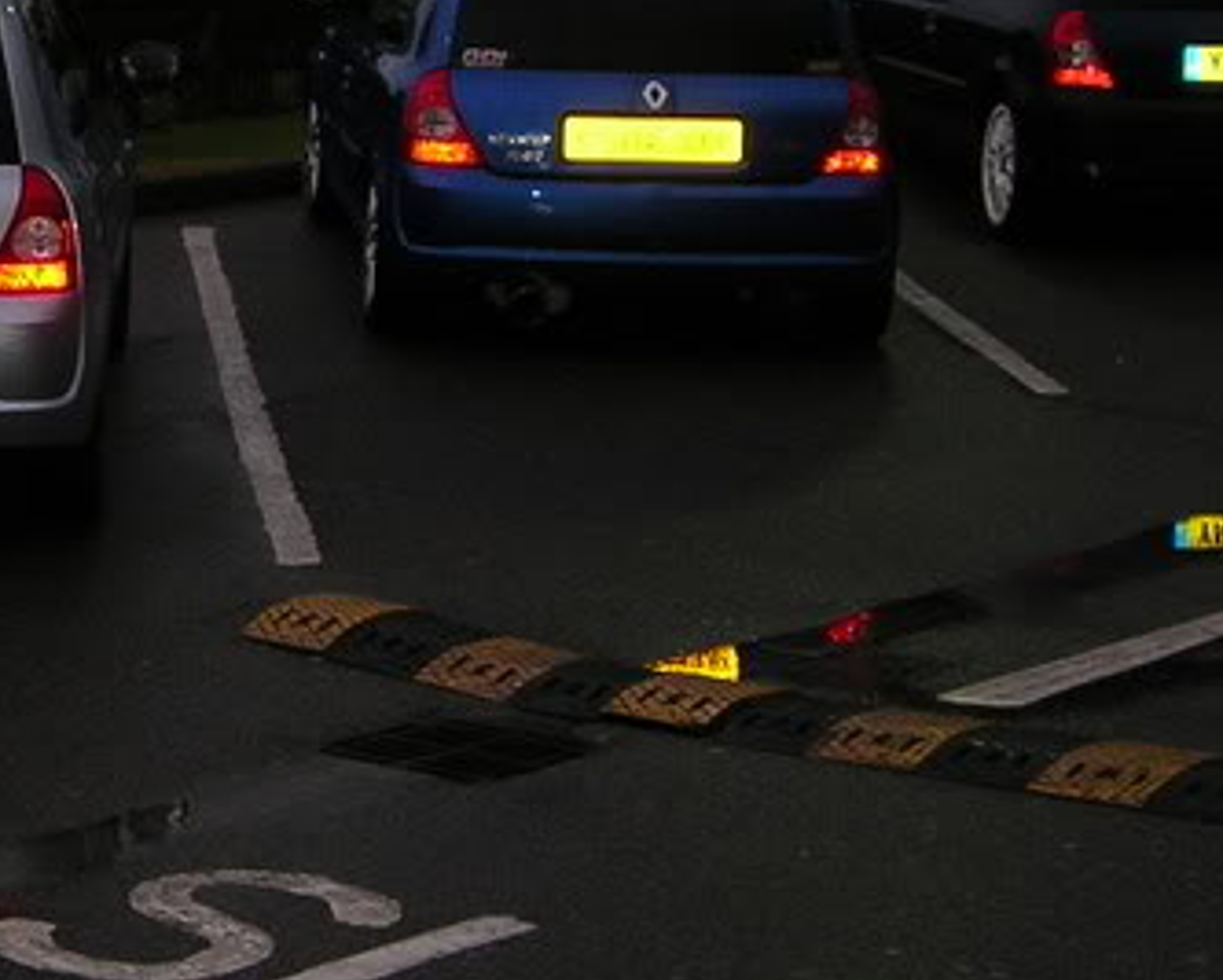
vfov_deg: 13.5
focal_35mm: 114
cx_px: -33
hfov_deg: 16.5
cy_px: 305
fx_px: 4130
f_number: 2.8
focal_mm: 7.8
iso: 65
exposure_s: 1/60.1
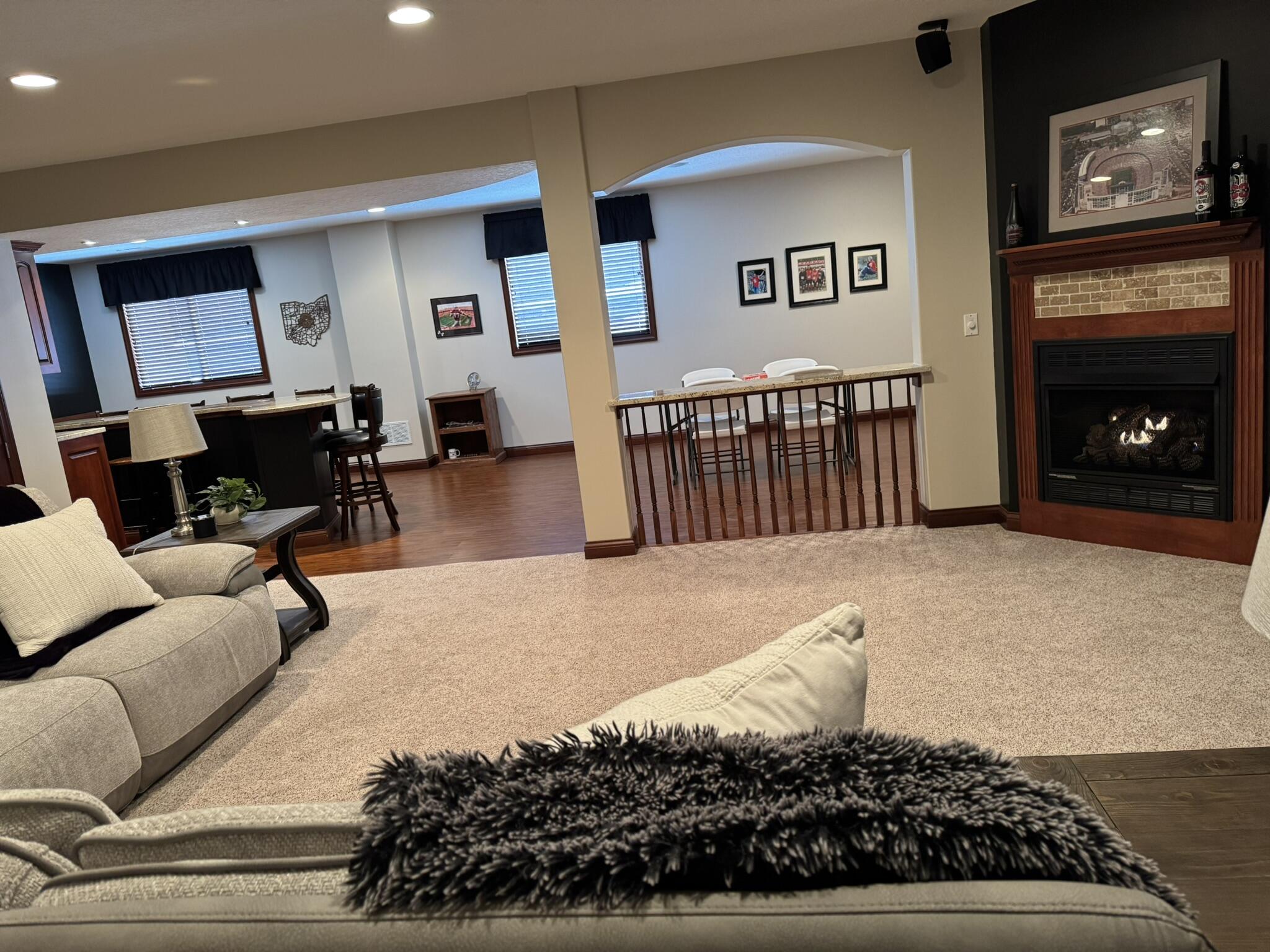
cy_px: 476
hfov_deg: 71.6
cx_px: 635
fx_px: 881
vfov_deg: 56.8
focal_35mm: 24
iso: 320
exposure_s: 1/60
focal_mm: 6.76
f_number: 1.78
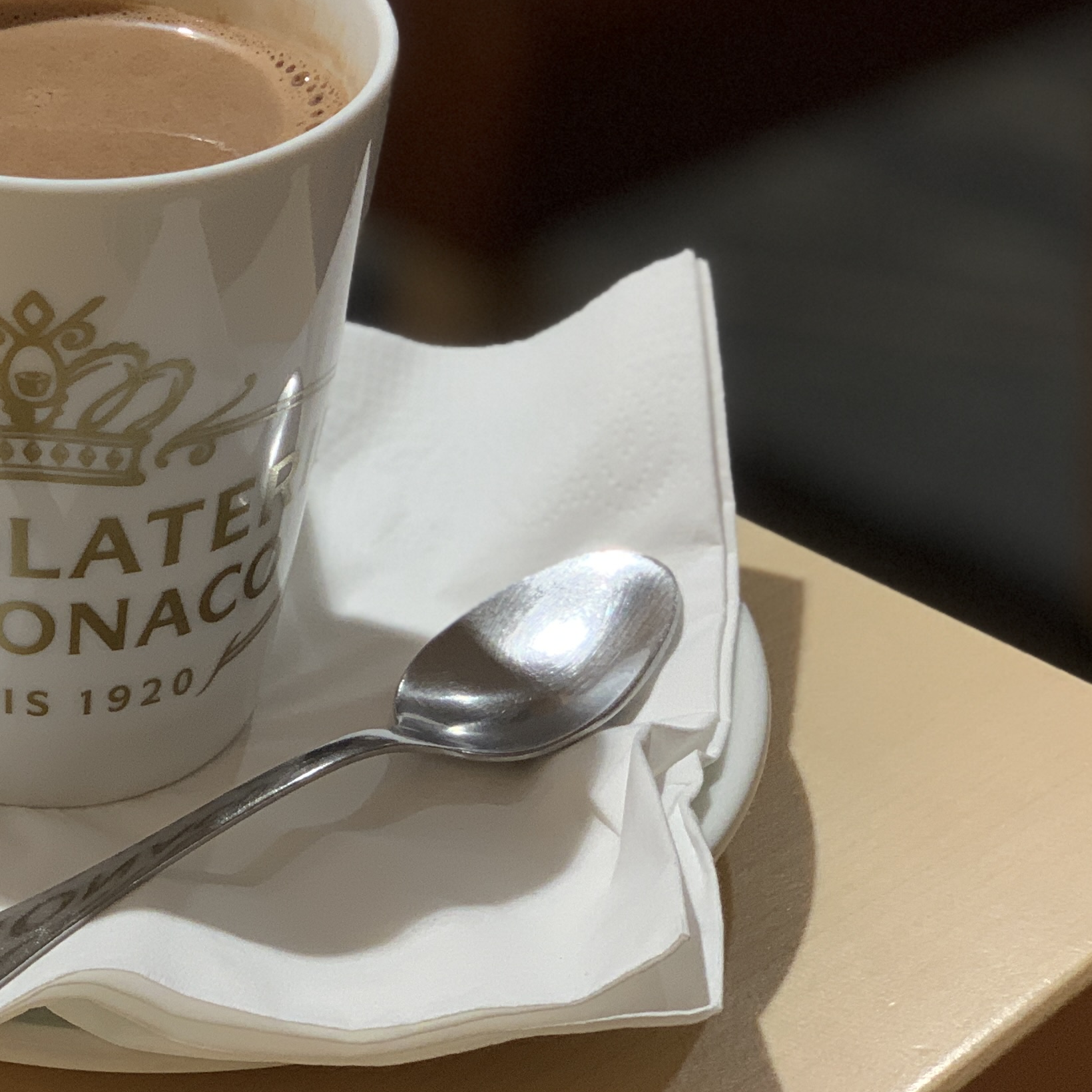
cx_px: 32
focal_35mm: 113
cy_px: 276
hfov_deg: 15.2
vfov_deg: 15.4
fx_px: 4033
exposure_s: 1/100
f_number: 2.4
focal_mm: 6
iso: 80
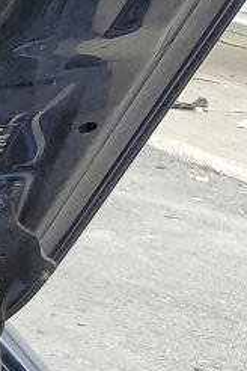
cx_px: -727
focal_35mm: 176
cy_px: 822
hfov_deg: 6.4
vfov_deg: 10.4
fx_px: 1811
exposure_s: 1/556
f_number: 1.5
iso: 50
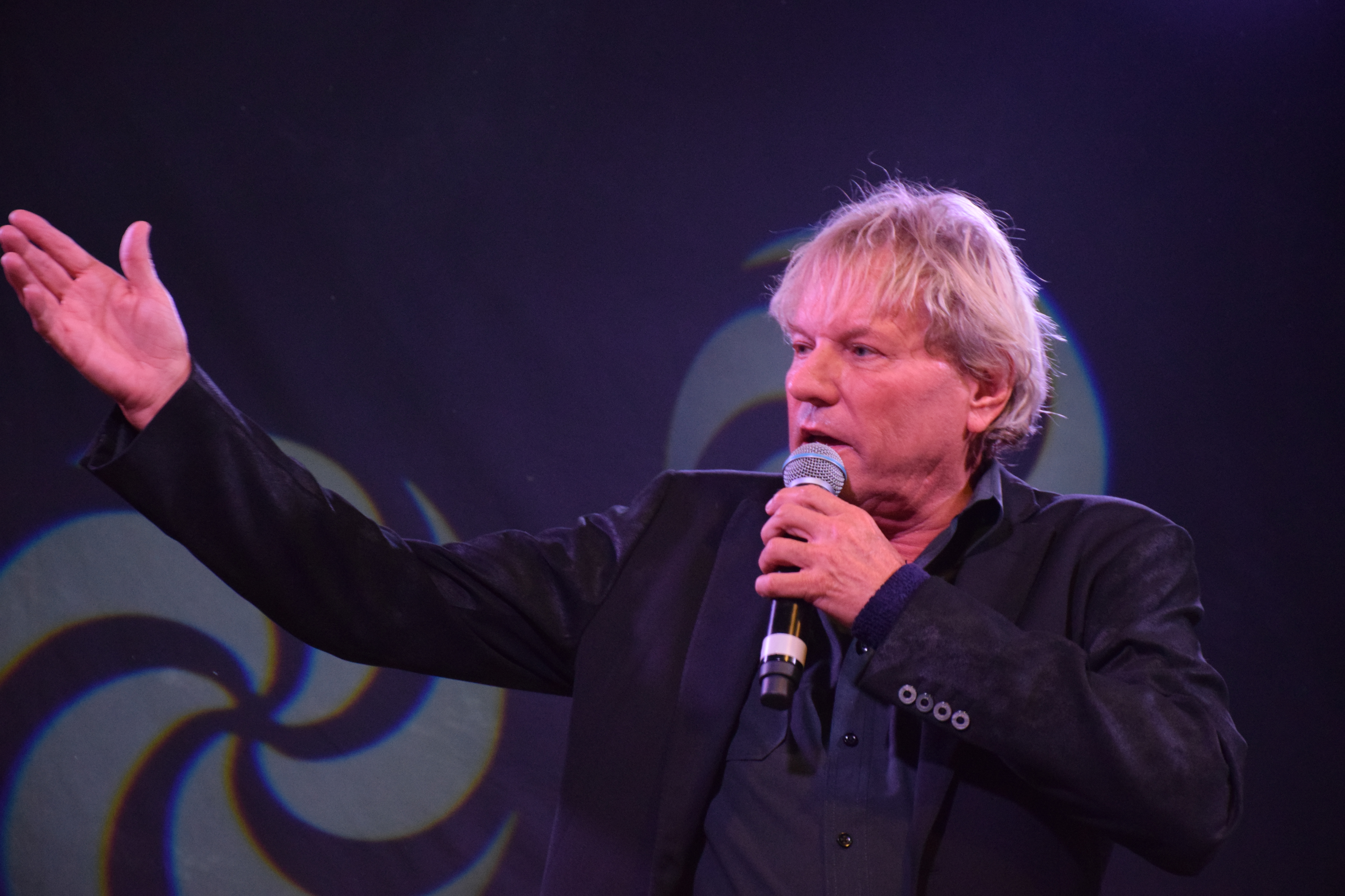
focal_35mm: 128
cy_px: 448
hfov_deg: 16.1
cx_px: 672
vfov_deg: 10.8
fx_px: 4763
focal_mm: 85
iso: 3200
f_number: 5.3
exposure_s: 1/60
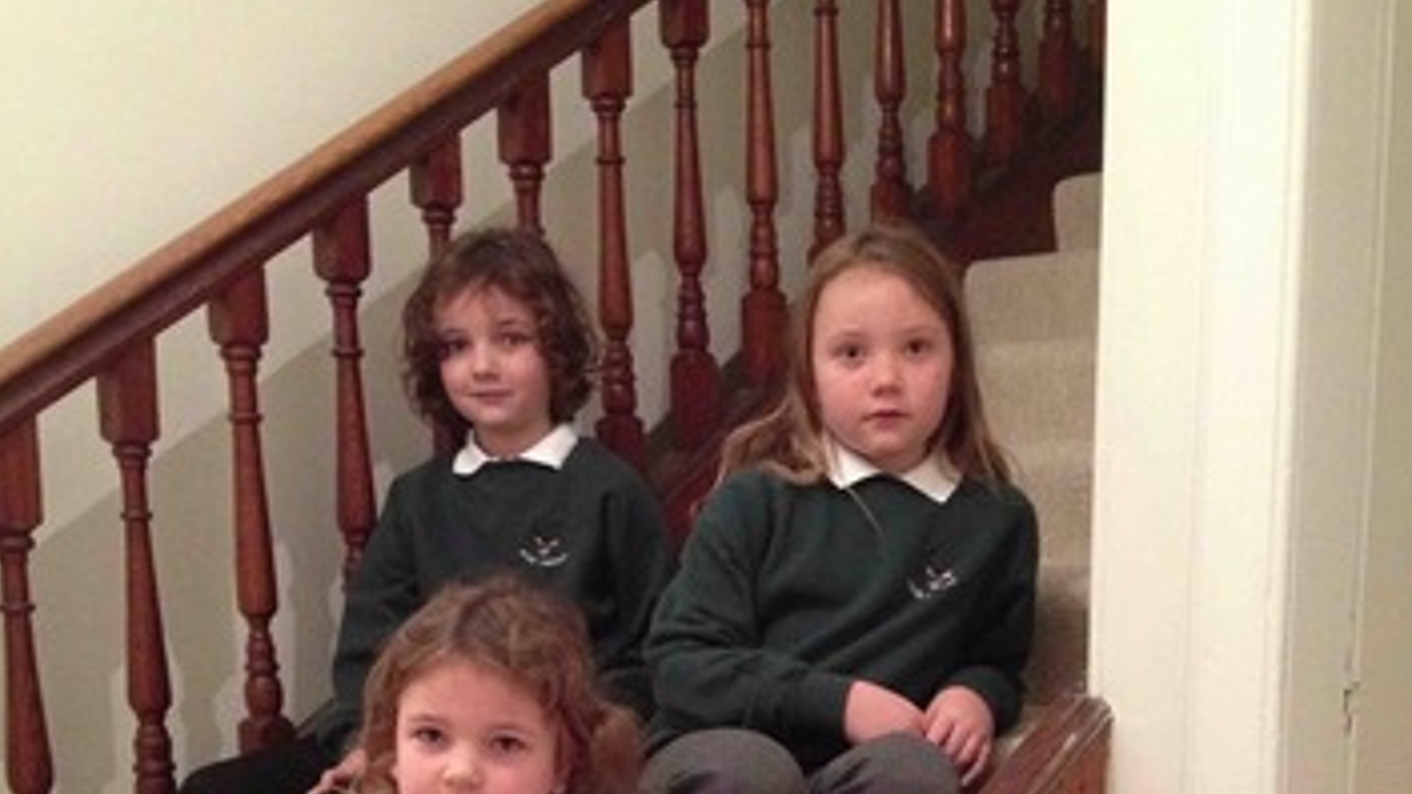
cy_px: 794
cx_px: 714
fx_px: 1947
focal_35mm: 52
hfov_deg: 39.9
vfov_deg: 22.2
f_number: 2.4
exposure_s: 1/15
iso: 400
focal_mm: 4.28
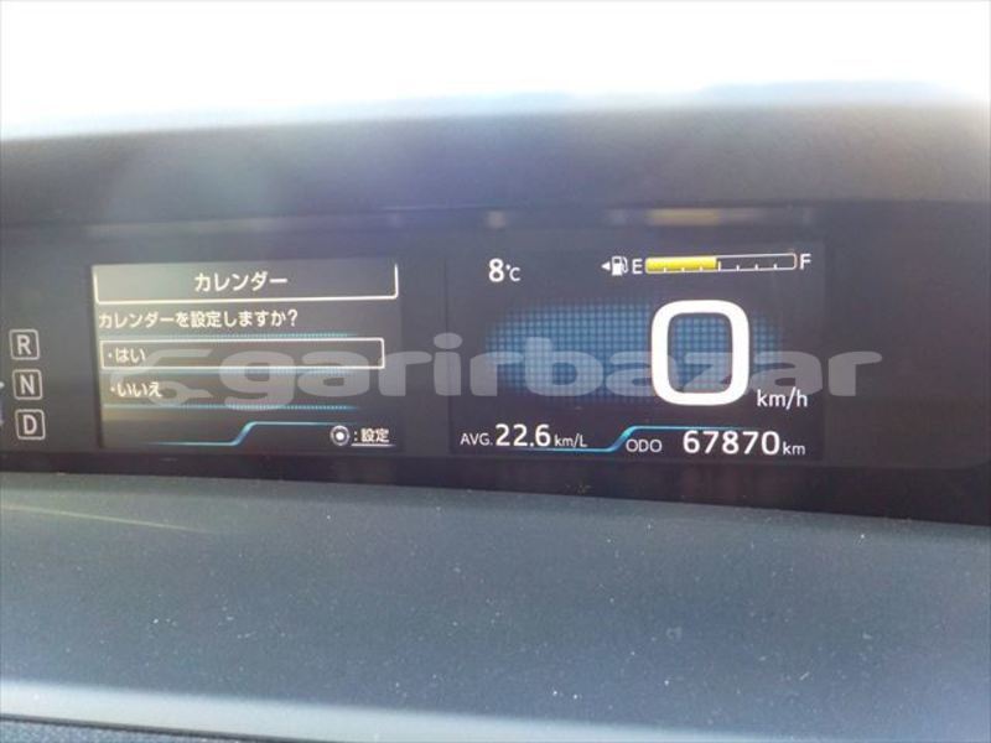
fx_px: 859
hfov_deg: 60.0
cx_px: 496
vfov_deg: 46.8
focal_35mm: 30
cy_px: 372
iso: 280
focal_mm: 4.1
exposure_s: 1/30
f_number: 3.3
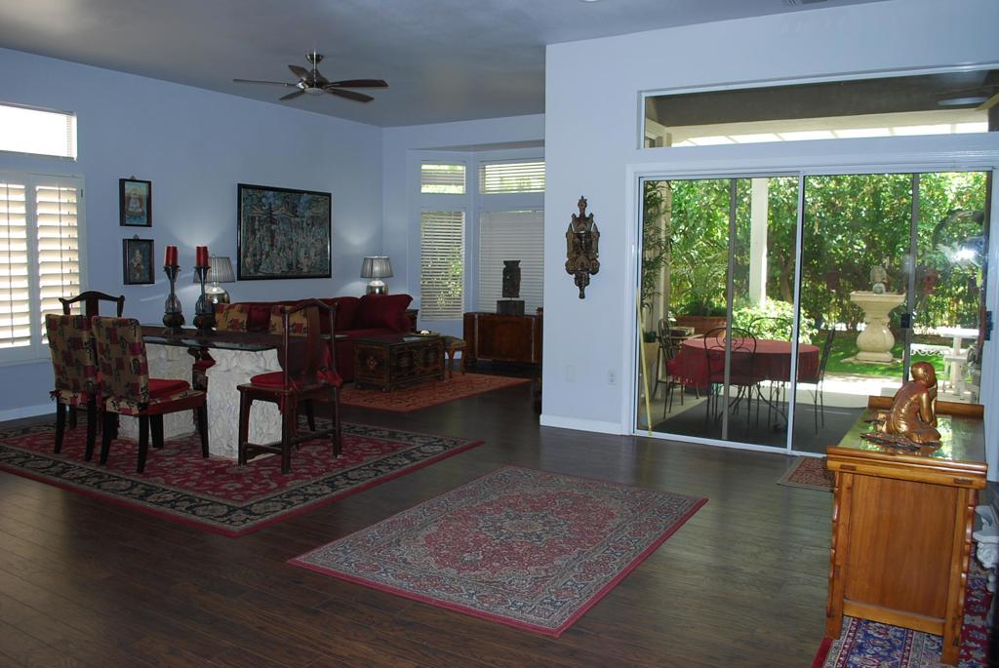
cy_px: 334
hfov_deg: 67.3
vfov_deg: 48.0
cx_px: 500
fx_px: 750
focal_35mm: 27
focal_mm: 18
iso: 200
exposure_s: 1/60
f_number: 3.5
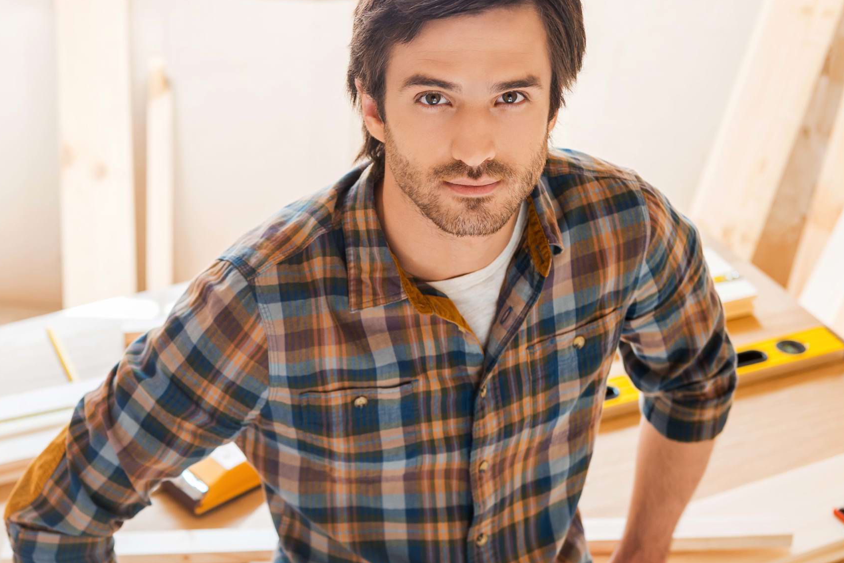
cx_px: 257
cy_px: 348
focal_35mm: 84
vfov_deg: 16.3
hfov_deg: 24.0
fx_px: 1970
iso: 250
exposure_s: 1/50
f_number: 3.5
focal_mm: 55
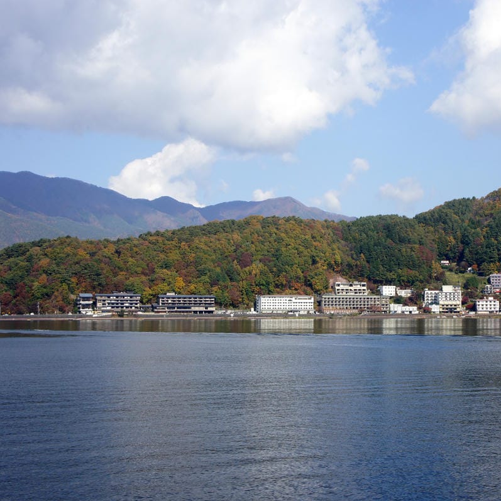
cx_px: 357
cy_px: 250
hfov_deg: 30.7
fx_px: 901
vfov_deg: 31.1
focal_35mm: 55
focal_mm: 29
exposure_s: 1/200
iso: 200
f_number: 13
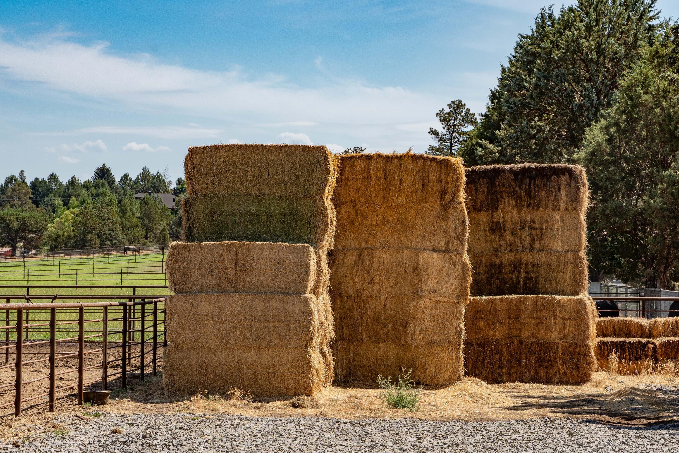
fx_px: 2263
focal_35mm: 120
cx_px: 340
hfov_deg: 17.1
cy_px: 226
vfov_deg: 11.4
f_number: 10
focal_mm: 80
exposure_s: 1/320
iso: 200
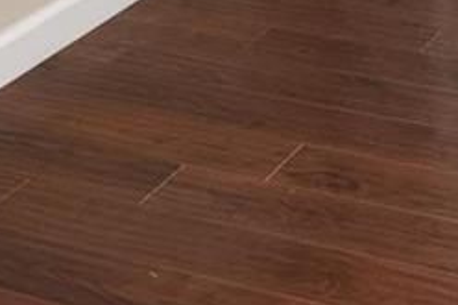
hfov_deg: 15.9
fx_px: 1640
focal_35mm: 129
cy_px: -571
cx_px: 222
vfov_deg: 8.9
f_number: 8
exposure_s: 1/4
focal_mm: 10
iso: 400
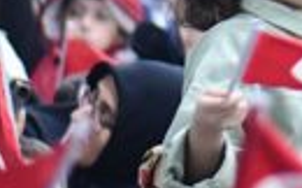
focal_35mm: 841
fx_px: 6916
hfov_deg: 2.5
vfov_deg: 1.6
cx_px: 518
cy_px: -79
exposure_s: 1/160
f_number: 2.8
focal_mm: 105
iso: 3200
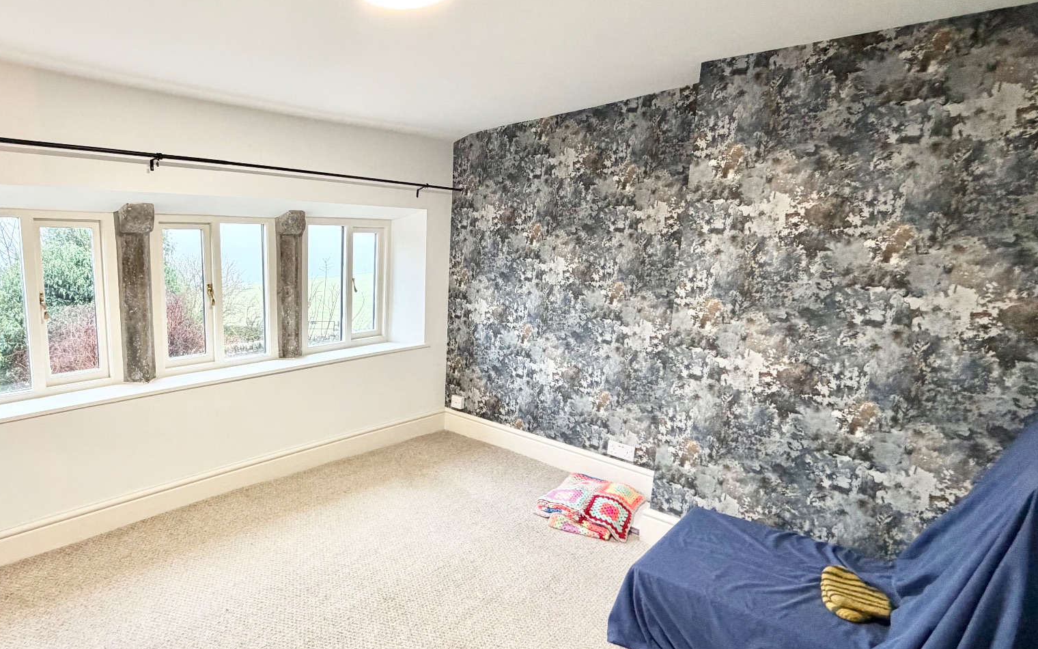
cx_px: 340
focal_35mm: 20
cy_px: 324
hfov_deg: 82.0
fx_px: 566
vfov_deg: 59.7
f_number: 2.2
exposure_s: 1/94
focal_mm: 2.22
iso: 320
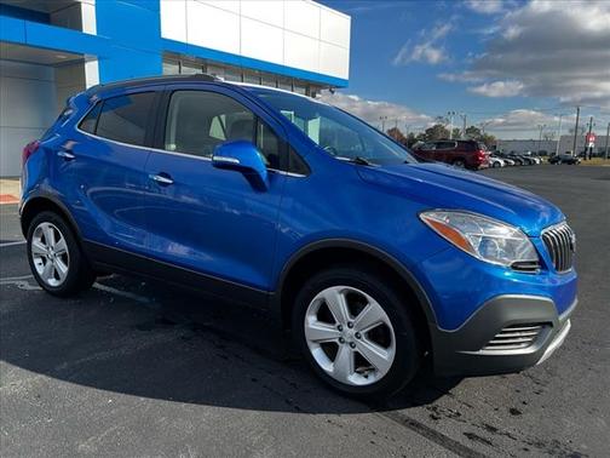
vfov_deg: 53.1
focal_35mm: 26
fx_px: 458
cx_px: 305
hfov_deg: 67.3
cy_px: 229
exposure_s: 1/2008
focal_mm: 5.7
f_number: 1.5
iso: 50
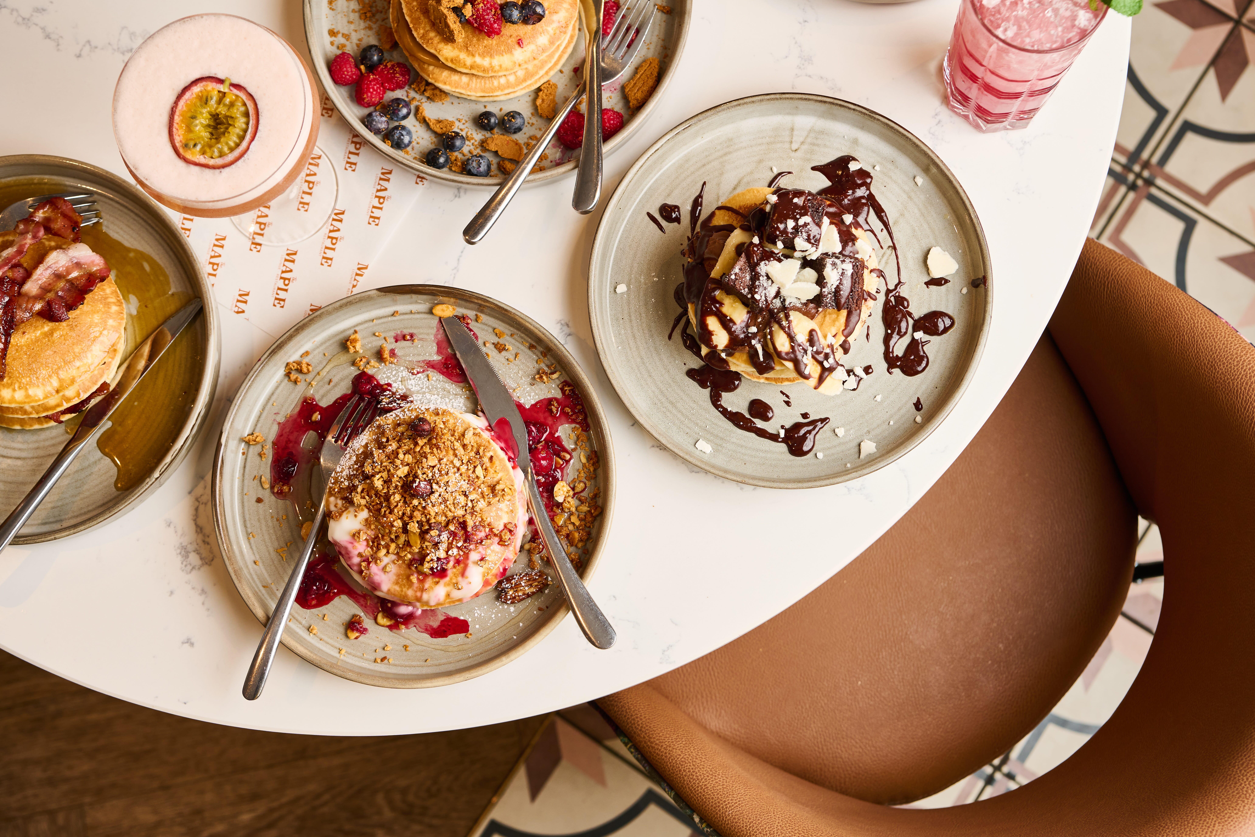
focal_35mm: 50
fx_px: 1743
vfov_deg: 27.0
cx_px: 628
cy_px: 418
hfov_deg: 39.6
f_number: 6.3
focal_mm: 50
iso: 250
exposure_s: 1/200
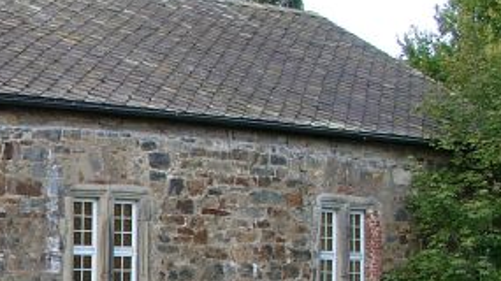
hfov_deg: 19.3
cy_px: 292
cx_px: -113
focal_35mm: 104
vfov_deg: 11.5
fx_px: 1381
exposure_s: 1/135
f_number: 4
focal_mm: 7.13
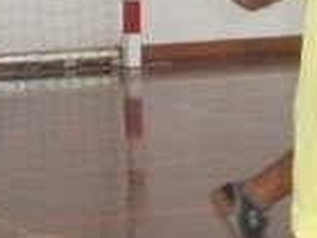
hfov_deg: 8.1
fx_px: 2244
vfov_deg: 6.0
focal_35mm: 245
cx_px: 82
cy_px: -59
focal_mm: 7.61
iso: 800
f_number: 3.4
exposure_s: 1/200
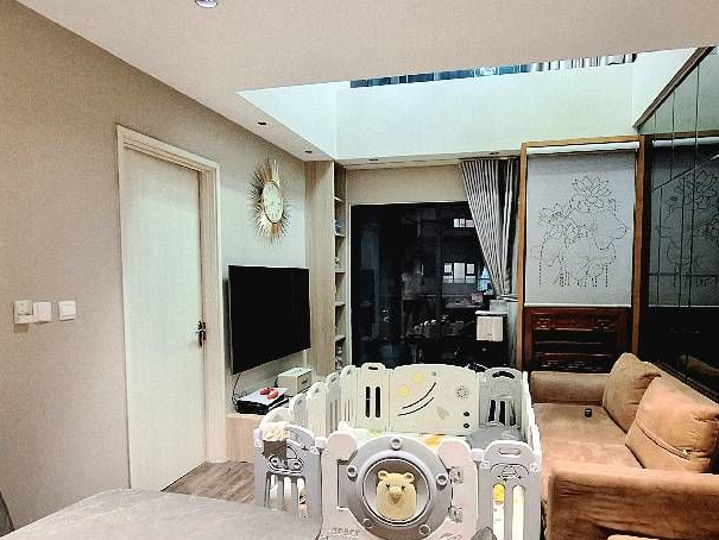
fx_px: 457
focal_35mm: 22
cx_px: 397
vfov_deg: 60.9
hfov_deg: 76.1
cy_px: 304
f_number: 2.2
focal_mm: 1.74
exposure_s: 1/24
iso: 320
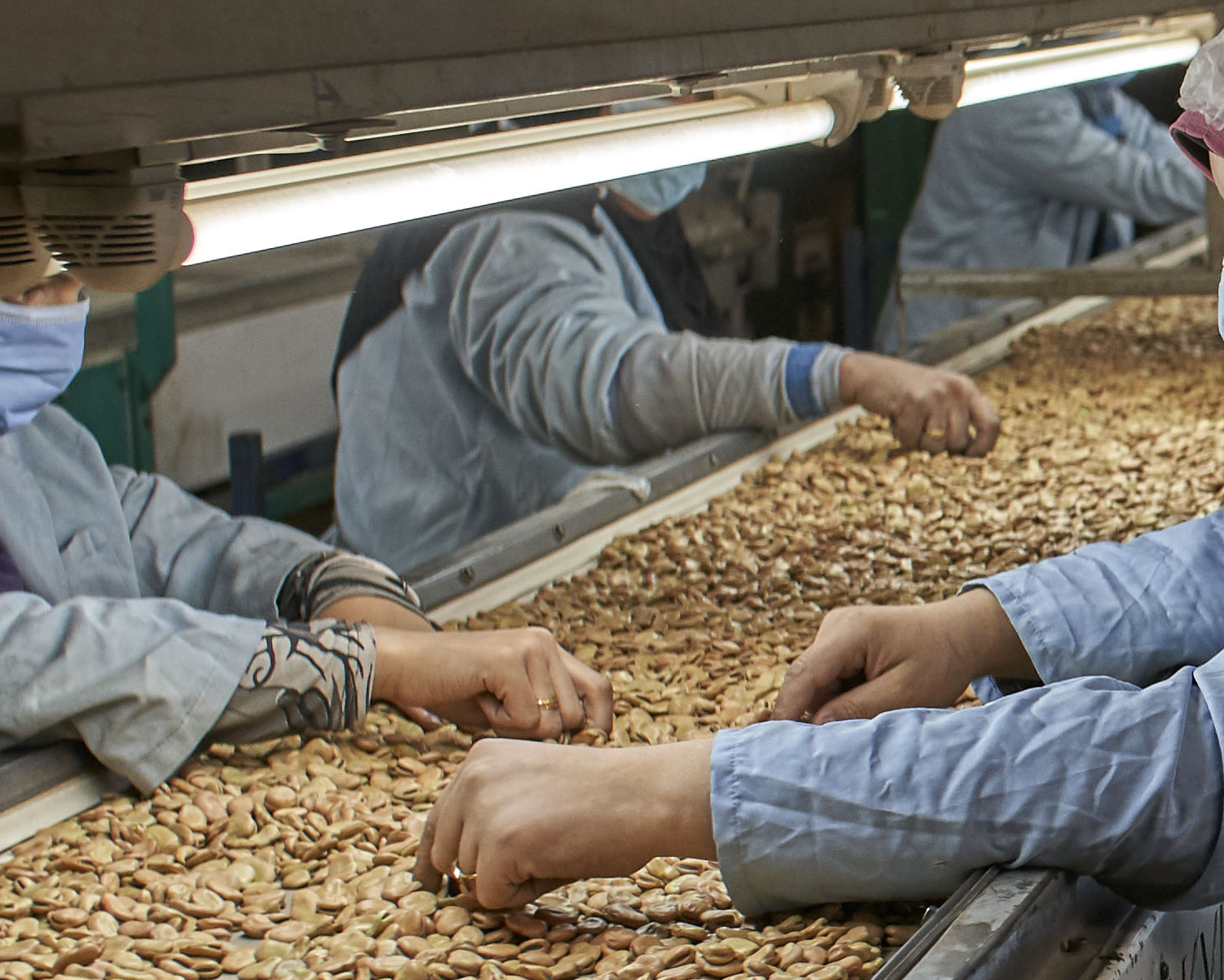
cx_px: 1767
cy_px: 599
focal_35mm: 122
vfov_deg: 12.6
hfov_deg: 14.8
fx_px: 4420
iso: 200
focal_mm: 24.7
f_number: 4.5
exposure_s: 1/125
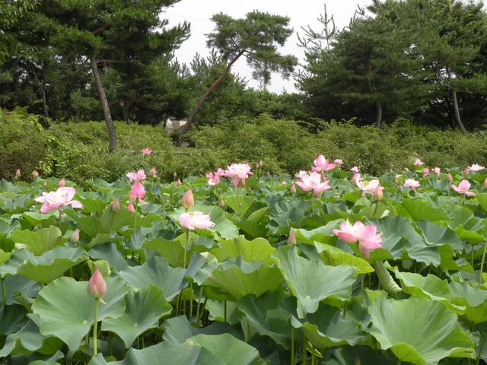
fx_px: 788
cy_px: 182
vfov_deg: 26.1
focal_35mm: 56
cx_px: 244
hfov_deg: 34.3
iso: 64
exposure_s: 1/224
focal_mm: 9.8
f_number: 5.6
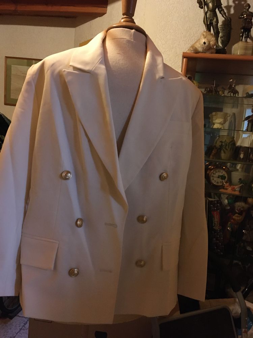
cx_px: 126
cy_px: 169
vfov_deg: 61.7
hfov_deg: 48.2
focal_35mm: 29
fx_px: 283
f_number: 2.2
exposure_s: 1/17
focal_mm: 4.15
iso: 500
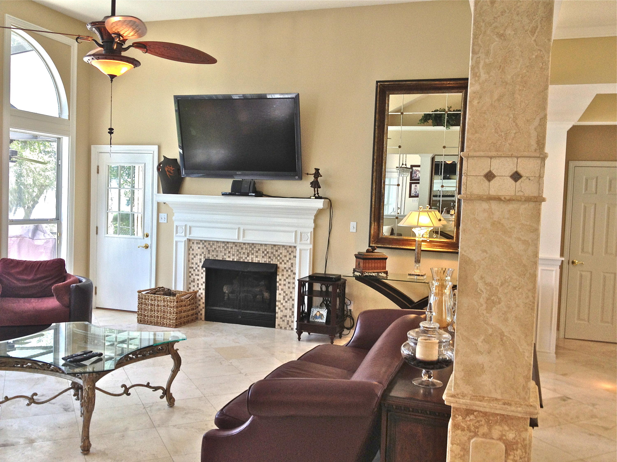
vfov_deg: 40.7
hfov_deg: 52.6
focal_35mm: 35
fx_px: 624
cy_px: 231
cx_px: 308
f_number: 2.4
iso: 64
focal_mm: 4.28
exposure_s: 1/60
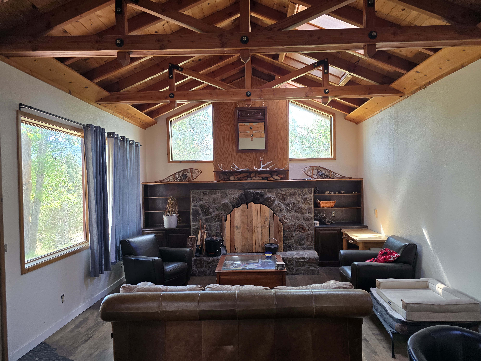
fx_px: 320
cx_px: 240
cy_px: 180
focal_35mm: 23
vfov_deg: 58.9
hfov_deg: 73.9
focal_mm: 6.3
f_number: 1.7
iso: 160
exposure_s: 1/120
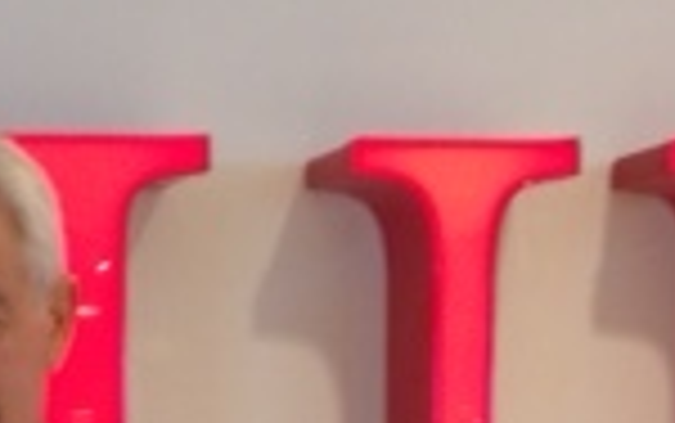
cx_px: -207
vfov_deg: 8.6
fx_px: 2743
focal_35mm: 149
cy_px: 666
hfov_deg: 13.5
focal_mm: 4.12
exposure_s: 1/20
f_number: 2.4
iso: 64
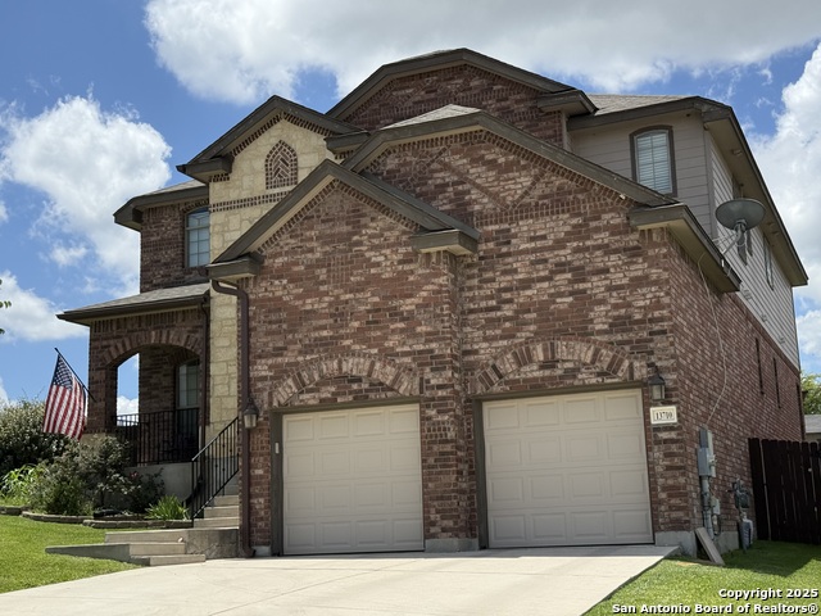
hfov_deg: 39.7
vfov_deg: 30.3
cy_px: 308
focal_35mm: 48
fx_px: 1138
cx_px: 410
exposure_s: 1/7143
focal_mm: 6.76
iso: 80
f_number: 1.78
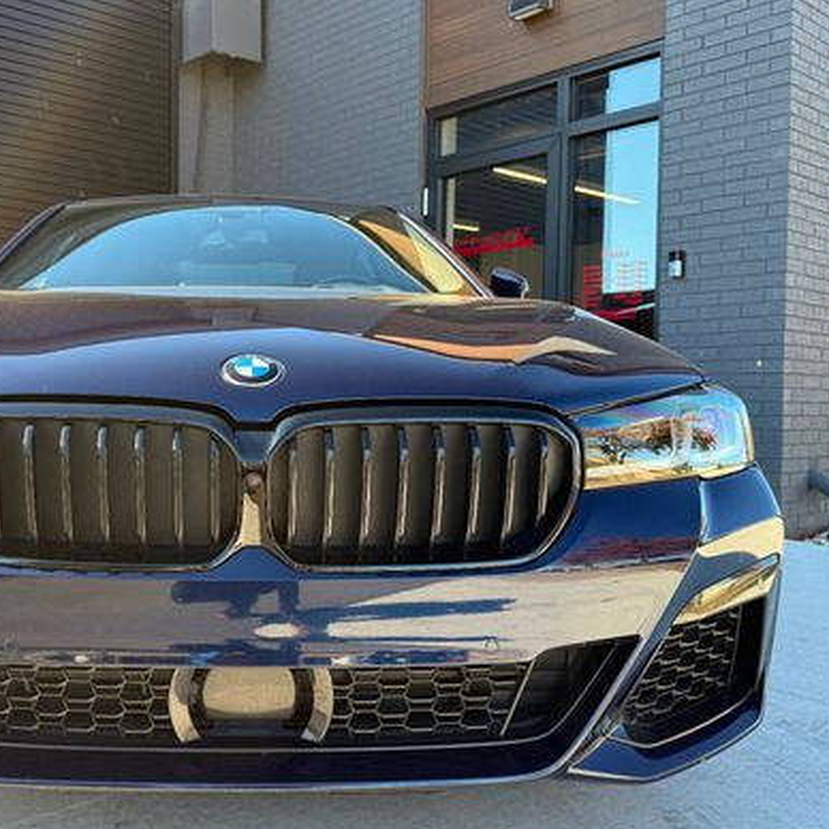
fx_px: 948
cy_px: 427
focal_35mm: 35
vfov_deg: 47.2
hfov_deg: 46.1
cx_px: 241
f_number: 1.78
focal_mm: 6.76
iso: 100
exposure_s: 1/563
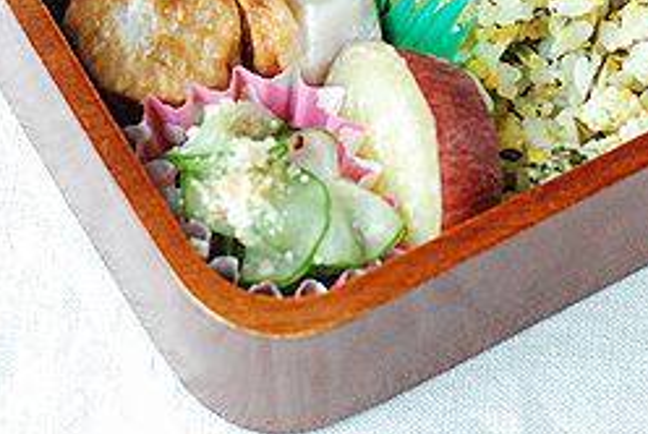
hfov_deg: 11.4
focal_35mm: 180
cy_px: -47
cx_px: 461
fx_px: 3244
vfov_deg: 7.6
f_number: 6.3
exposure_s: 1/13
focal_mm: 50
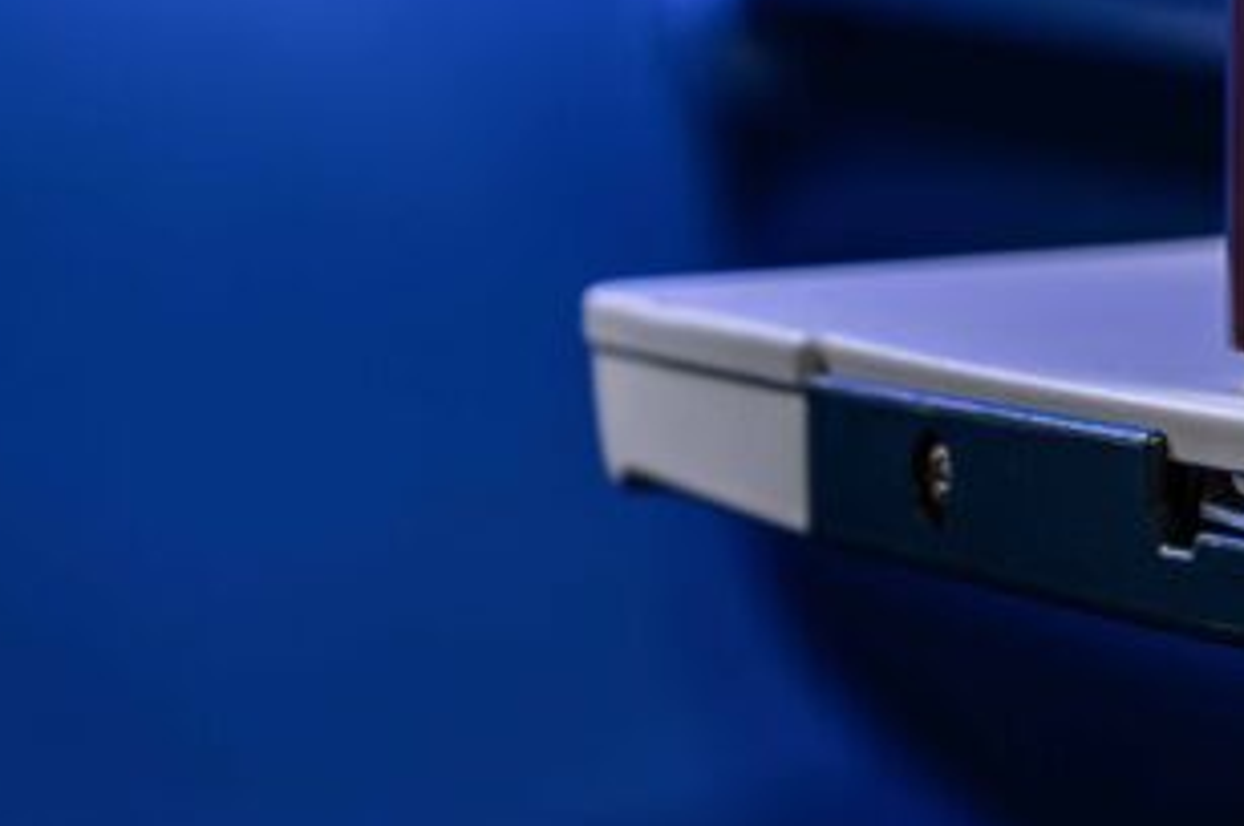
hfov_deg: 9.5
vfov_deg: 6.6
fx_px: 7111
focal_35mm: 206
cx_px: 2306
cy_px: -300
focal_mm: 54
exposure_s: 1/80
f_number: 4.5
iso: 1600
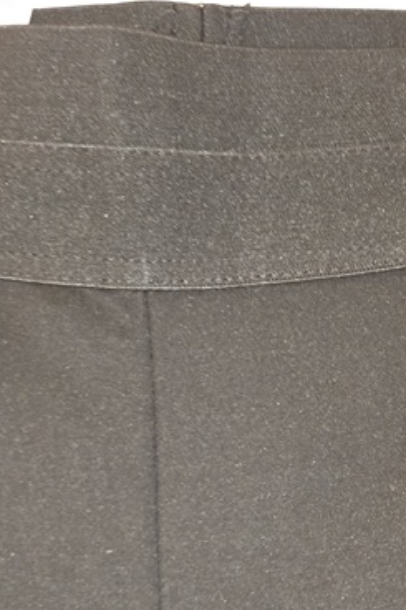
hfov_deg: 20.9
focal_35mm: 65
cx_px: 164
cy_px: 540
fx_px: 1101
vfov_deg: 29.8
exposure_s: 1/12
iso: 500
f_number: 1.8
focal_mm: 5.4
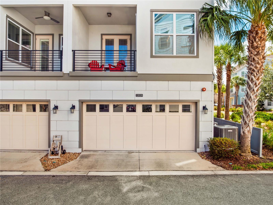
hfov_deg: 81.7
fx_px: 158
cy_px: 102
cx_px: 136
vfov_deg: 66.0
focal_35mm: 20
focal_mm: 10
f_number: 5.6
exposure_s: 1/400
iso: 200
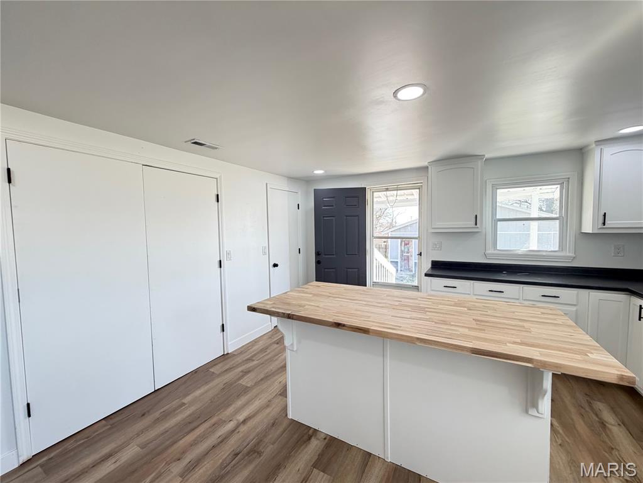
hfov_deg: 102.1
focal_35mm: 14
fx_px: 260
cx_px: 322
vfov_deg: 85.7
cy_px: 242
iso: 250
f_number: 2.2
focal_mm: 2.22
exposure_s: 1/120
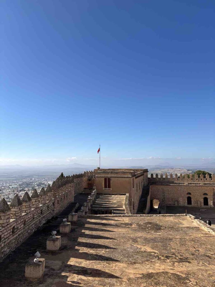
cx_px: 108
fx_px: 215
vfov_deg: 67.3
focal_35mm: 26
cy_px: 144
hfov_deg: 53.1
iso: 50
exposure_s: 1/4255
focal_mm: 5.96
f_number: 1.6
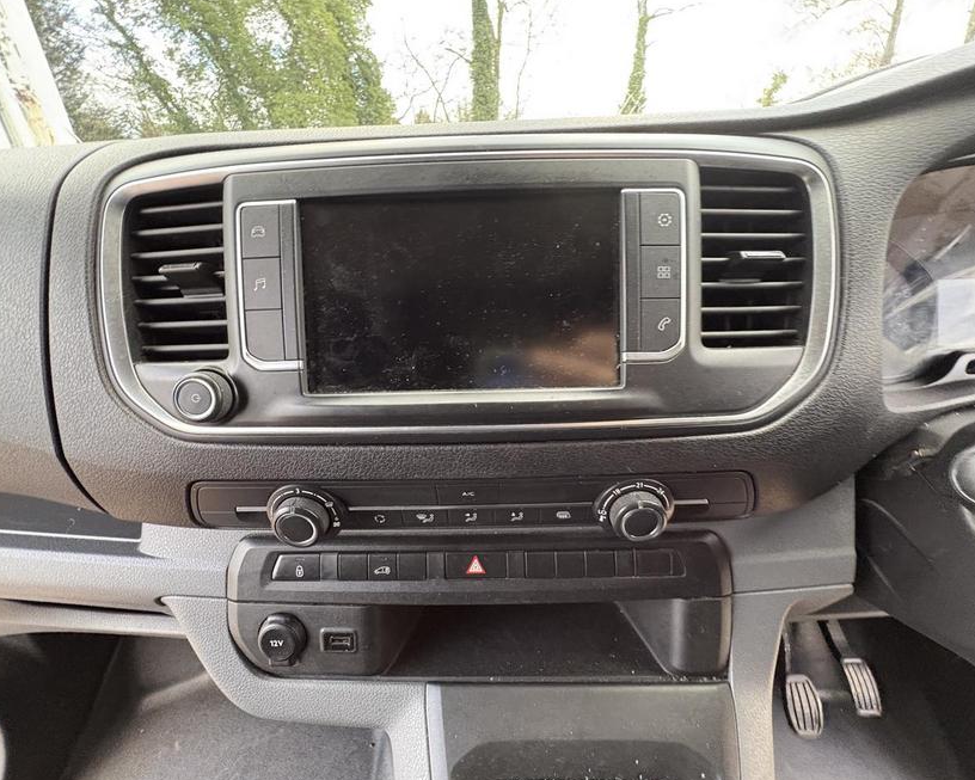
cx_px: 486
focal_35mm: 15
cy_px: 394
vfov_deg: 84.0
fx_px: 433
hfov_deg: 96.8
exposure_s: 1/60
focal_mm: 2.22
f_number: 2.2
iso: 500
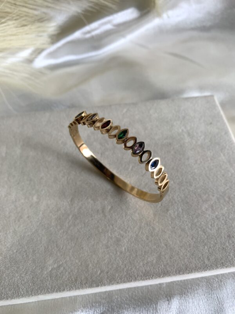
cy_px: 157
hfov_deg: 53.1
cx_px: 118
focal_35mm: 26
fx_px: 235
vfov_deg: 67.3
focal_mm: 4.25
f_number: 1.8
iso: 40
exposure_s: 1/100
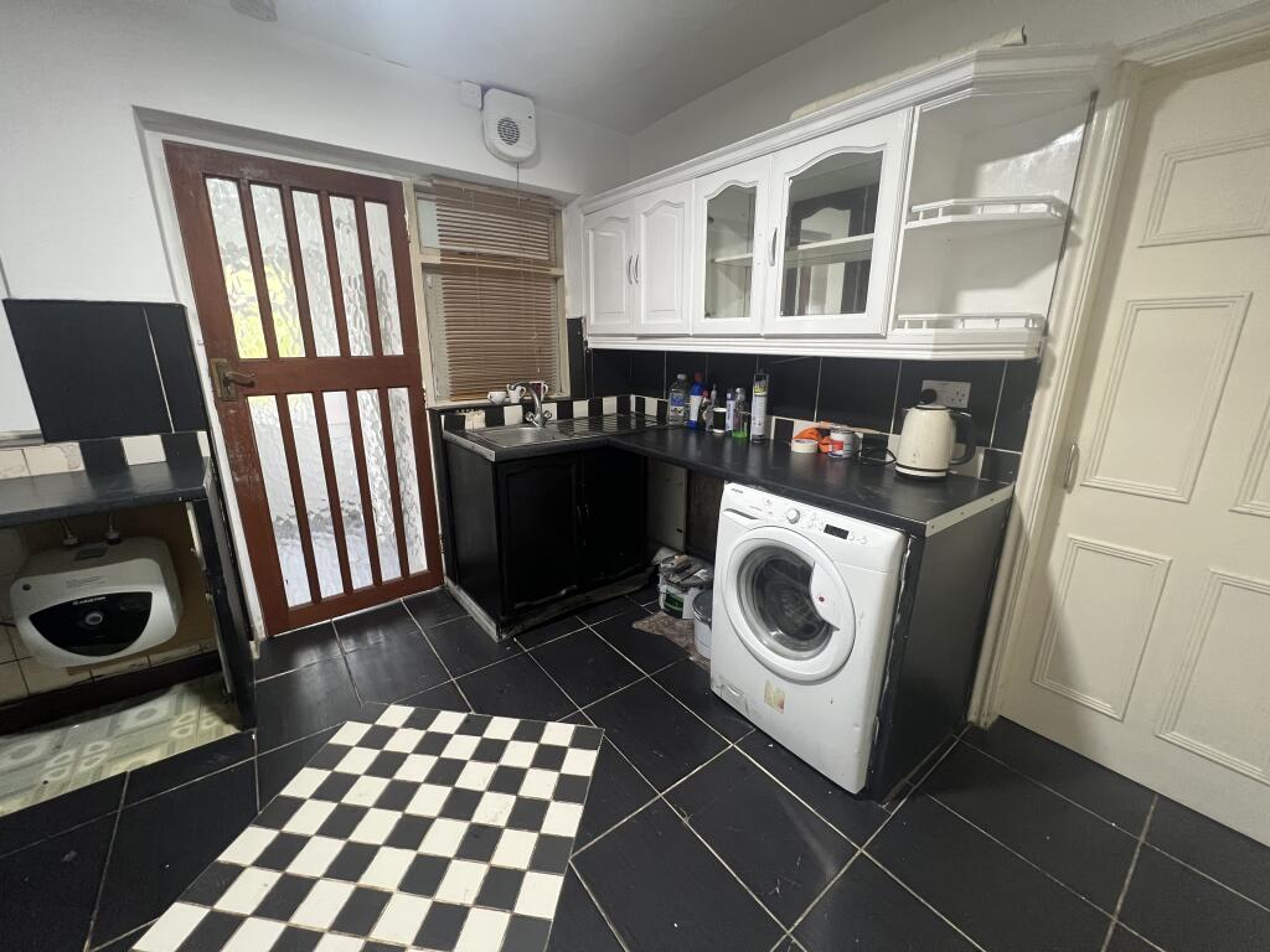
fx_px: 477
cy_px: 476
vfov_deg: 89.9
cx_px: 635
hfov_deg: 106.2
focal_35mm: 13
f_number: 1.8
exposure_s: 1/50
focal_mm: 1.57
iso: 400
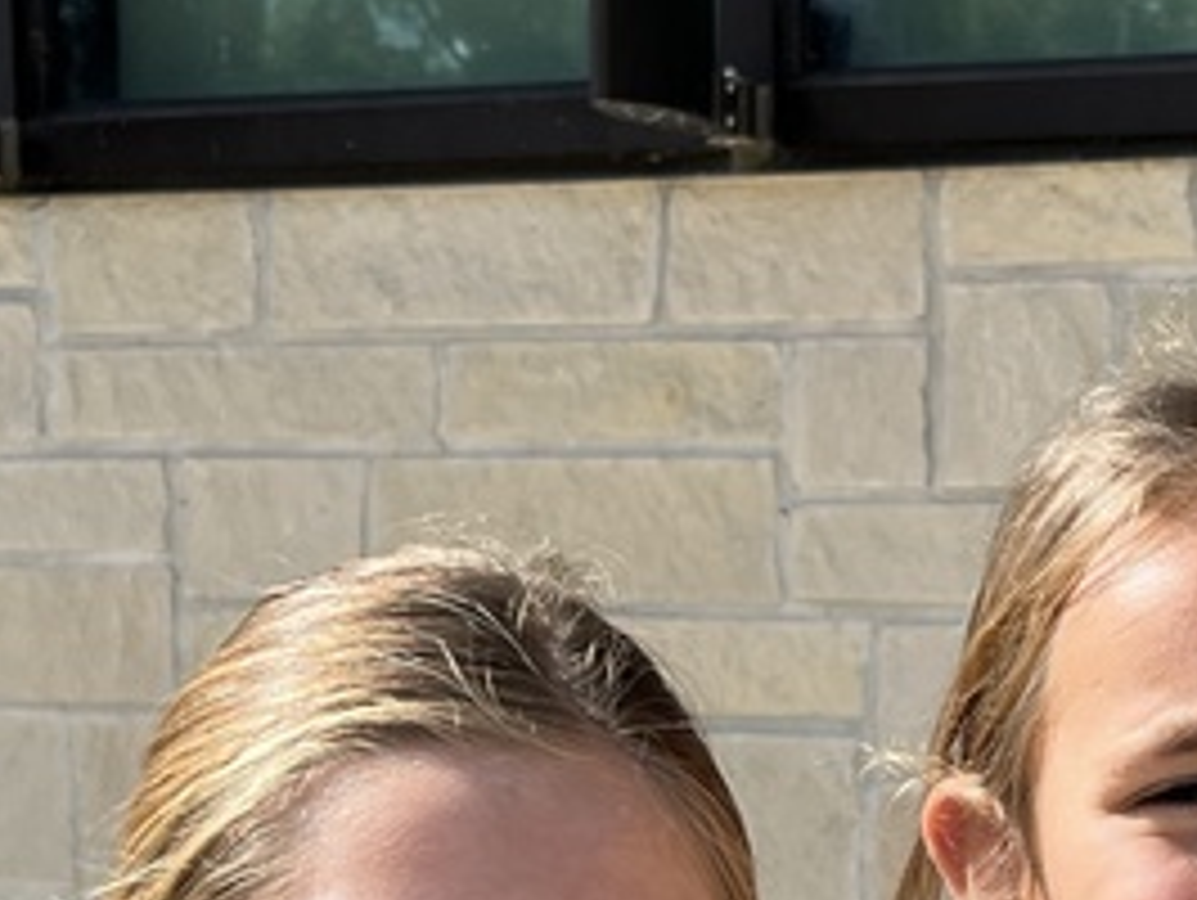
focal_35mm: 100
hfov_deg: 19.4
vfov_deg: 14.4
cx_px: 994
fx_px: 3461
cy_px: 1071
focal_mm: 5.1
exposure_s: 1/2571
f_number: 1.6
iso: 50
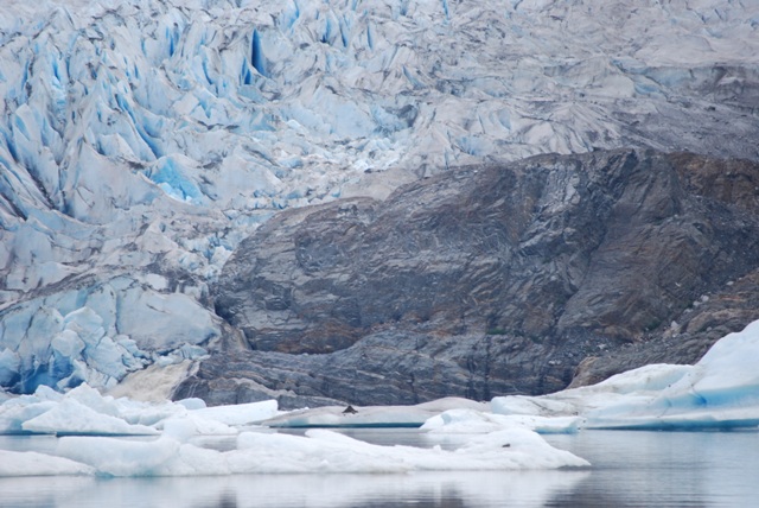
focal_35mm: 300
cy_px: 254
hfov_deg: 6.9
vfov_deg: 4.6
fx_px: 6331
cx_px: 380
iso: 400
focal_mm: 200
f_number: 5.6
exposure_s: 1/320
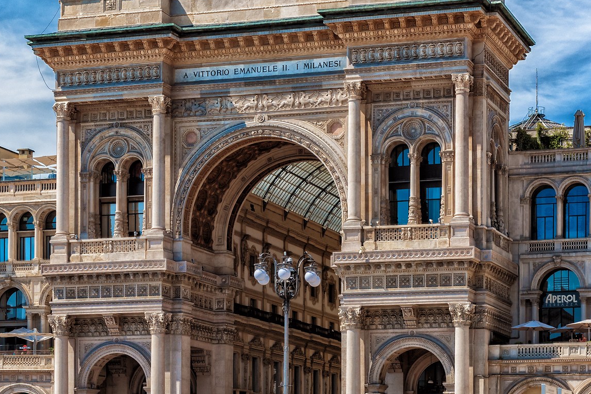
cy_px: 283
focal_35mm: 100
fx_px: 1642
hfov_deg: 20.4
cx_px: 223
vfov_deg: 13.7
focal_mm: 48
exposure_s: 1/400
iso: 64
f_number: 9
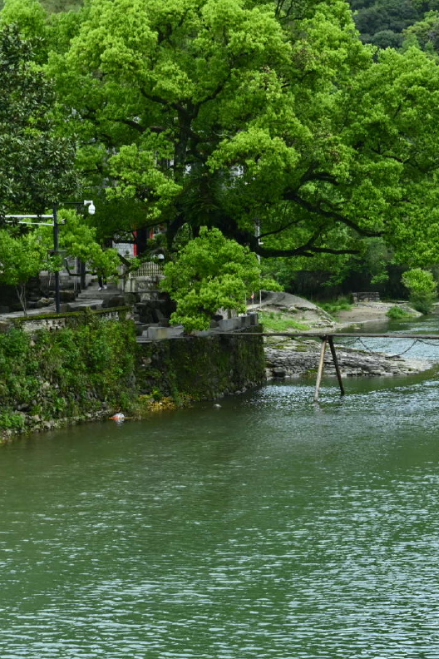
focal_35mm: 106
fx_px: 1939
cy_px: 330
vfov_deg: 19.3
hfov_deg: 12.7
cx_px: 484
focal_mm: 70
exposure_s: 1/80
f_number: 7.1
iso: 1250
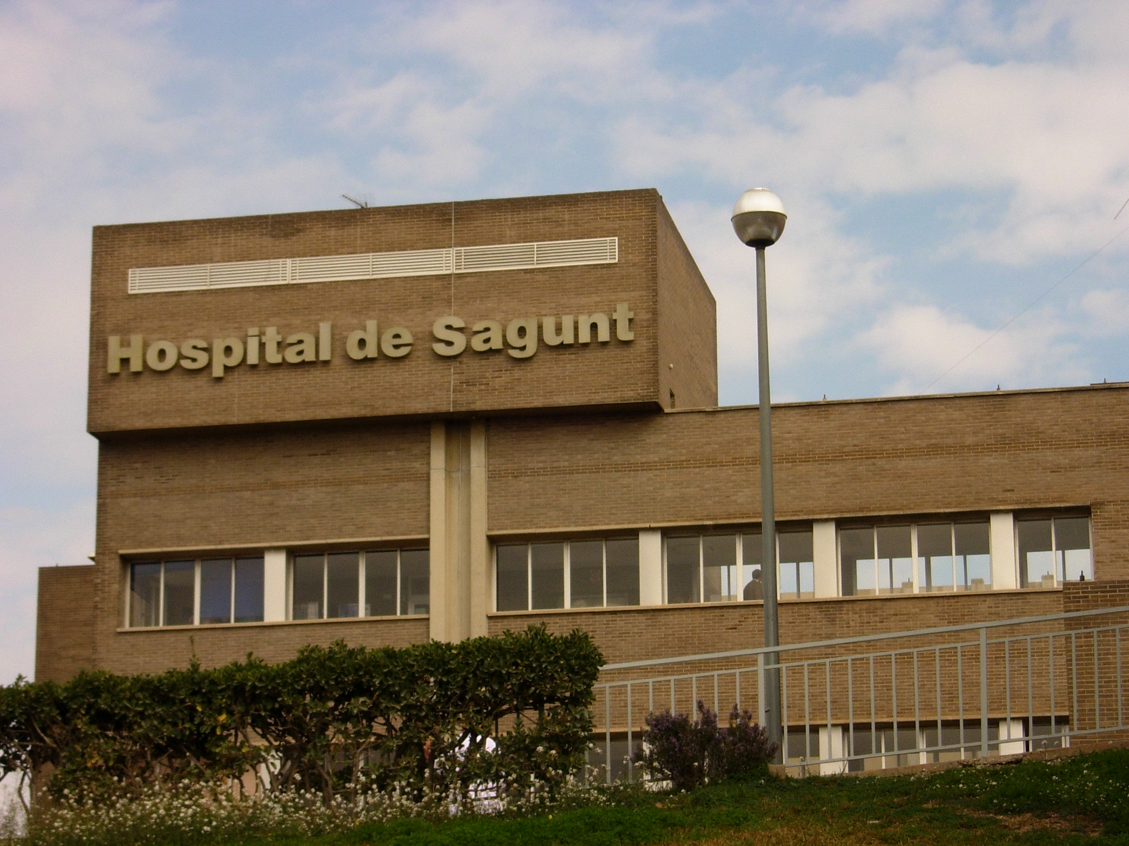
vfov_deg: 14.4
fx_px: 3359
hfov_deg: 19.1
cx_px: 564
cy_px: 423
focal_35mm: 103
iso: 100
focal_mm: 21.3
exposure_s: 1/362
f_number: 7.8
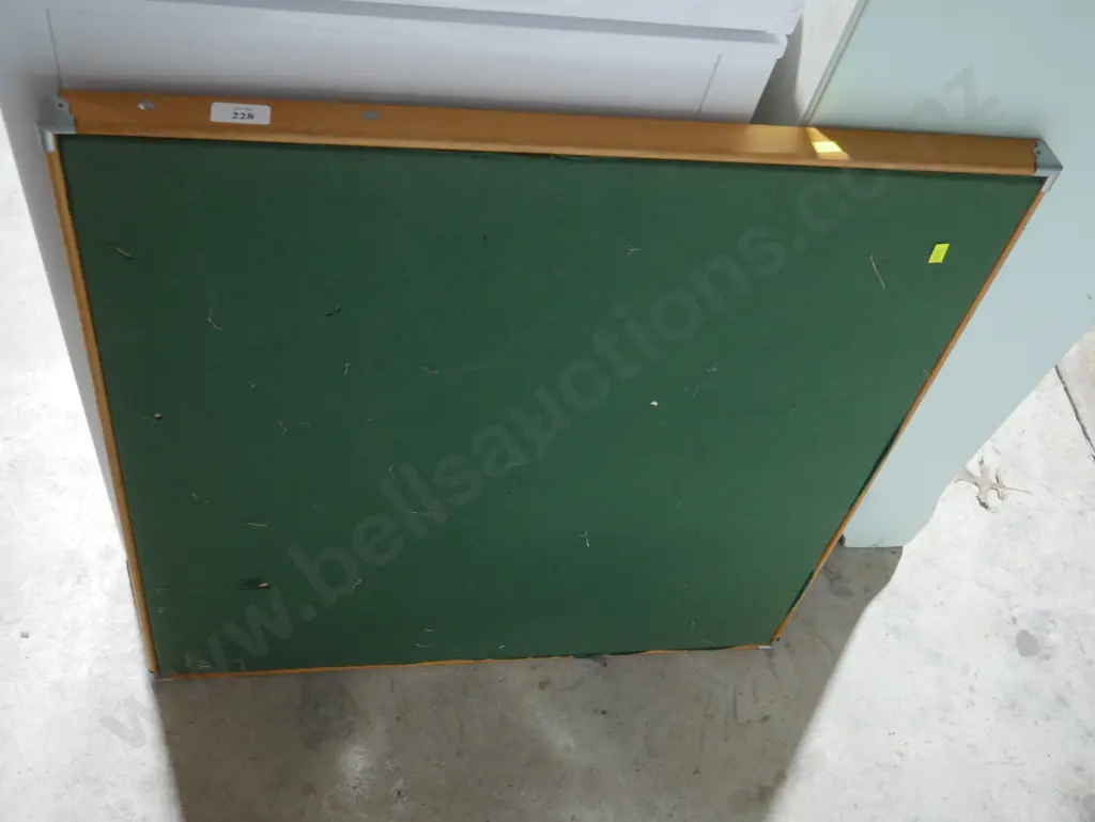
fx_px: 1139
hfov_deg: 51.3
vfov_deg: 39.7
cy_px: 411
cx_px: 548
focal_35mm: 36
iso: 1000
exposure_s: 1/60
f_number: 4
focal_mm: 18
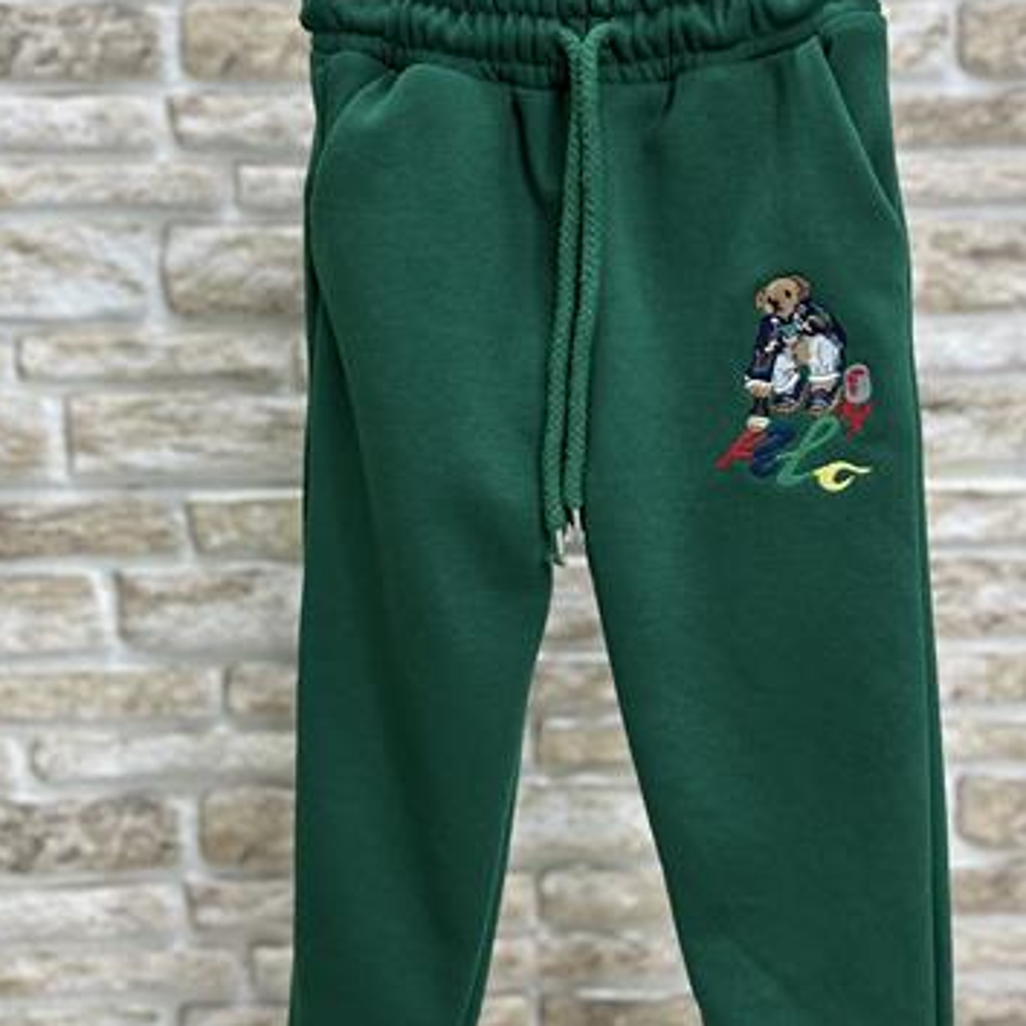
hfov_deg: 35.3
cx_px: 603
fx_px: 1610
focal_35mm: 48
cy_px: 452
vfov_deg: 35.3
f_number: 1.78
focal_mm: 6.86
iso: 125
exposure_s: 1/100
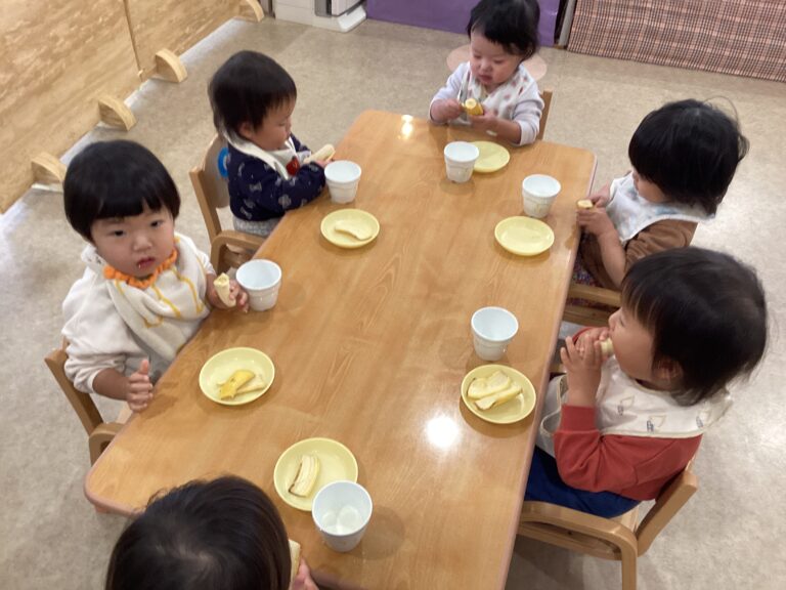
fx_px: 704
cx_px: 393
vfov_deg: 45.4
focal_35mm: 31
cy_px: 295
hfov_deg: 58.4
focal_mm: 3.3
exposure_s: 1/60
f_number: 2.4
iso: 200
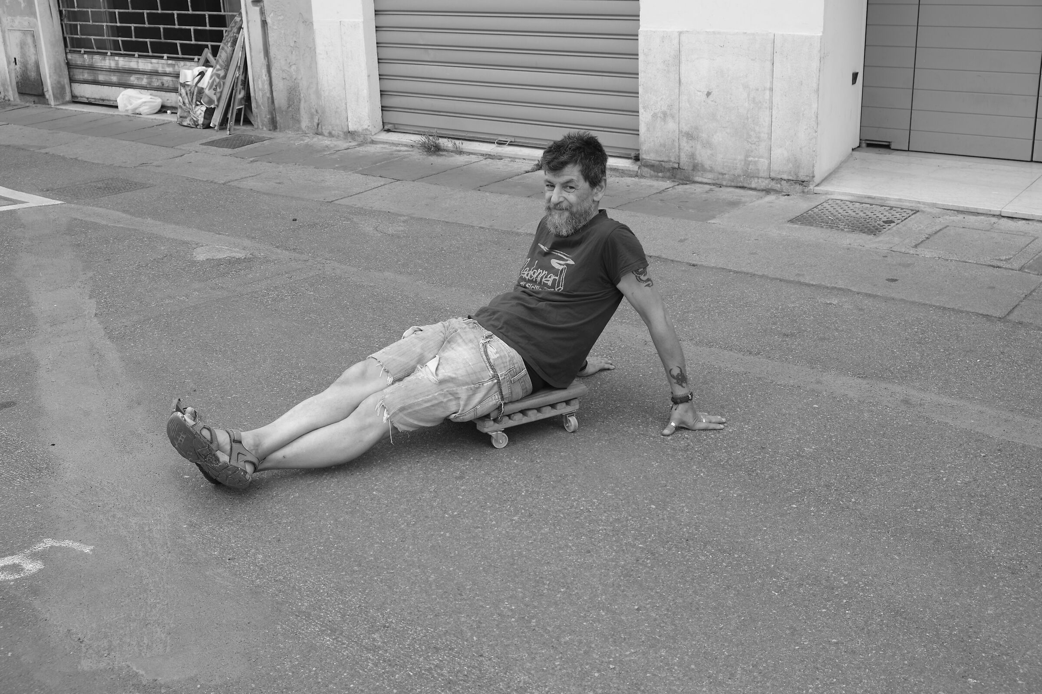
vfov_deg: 31.9
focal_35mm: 42
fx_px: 1216
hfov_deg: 46.4
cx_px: 521
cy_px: 347
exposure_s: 1/160
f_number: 5
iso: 160
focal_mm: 27.7
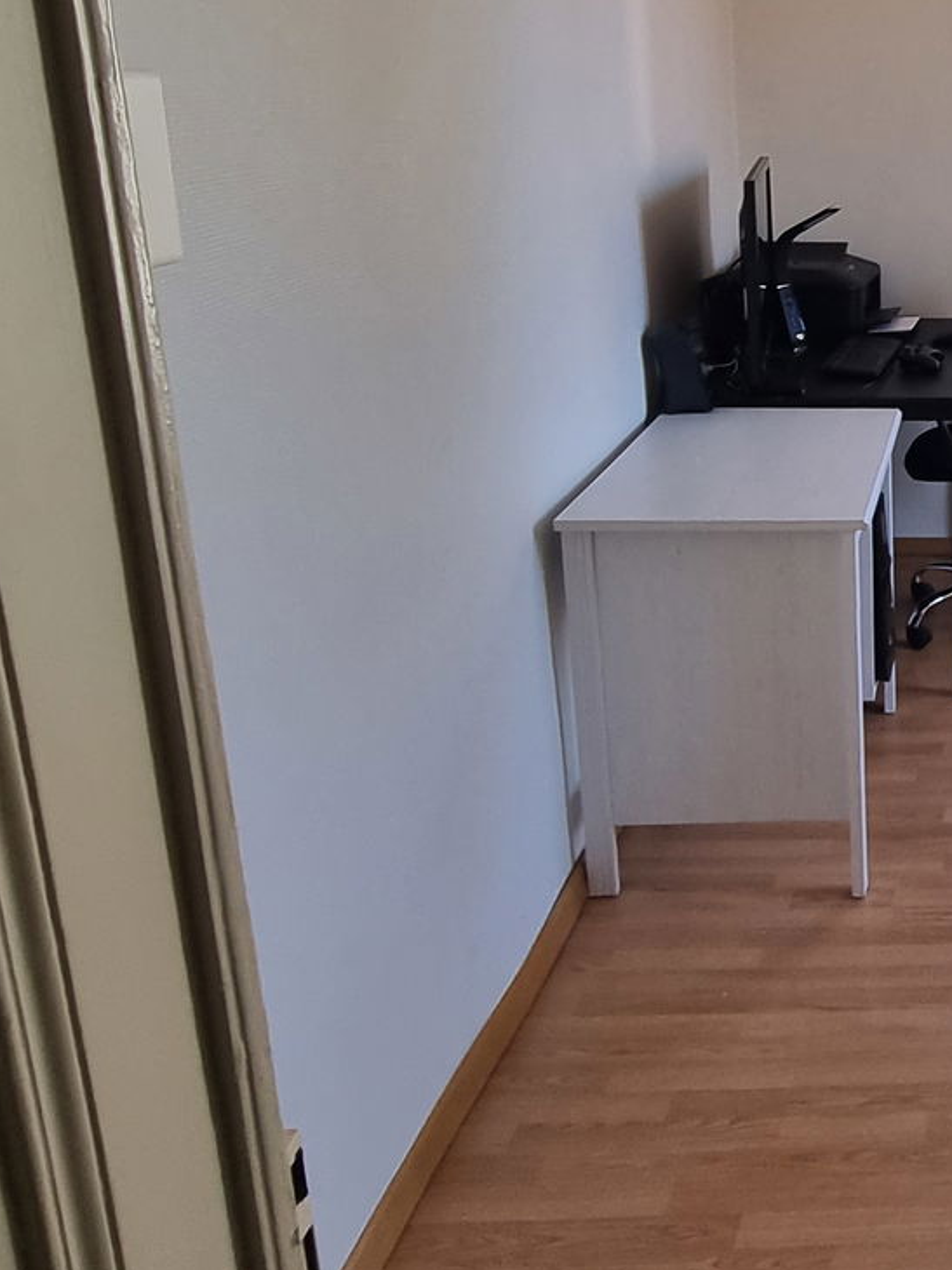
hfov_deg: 31.1
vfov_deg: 48.6
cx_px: 1170
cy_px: 491
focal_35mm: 38
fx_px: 1394
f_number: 2.2
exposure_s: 1/100
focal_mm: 2.2
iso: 80
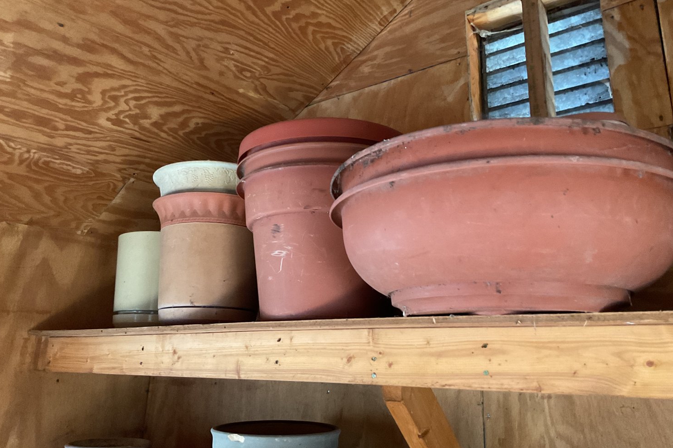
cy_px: 200
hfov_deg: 60.3
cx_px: 343
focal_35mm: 31
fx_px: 579
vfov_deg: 42.3
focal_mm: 3
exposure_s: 1/25
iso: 320
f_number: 1.8
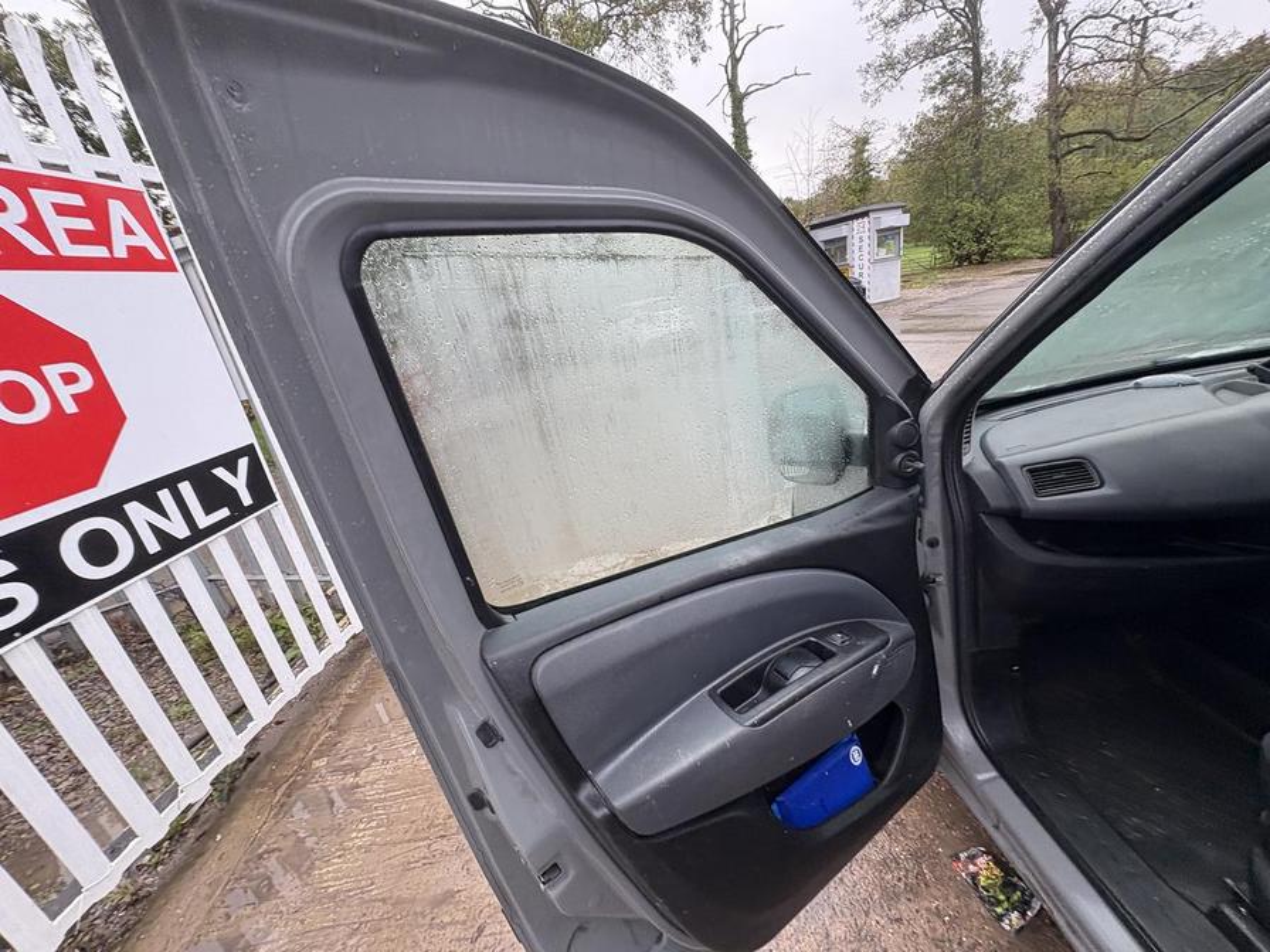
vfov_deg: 85.7
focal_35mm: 14
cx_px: 635
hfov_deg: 102.1
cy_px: 476
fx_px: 514
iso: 40
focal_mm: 2.22
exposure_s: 1/99
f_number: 2.2
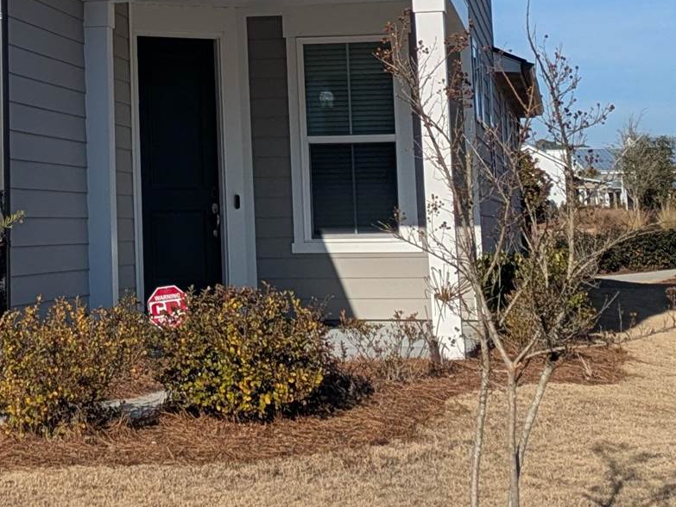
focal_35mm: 98
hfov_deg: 19.6
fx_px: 1915
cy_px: -121
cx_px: 60
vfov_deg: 14.6
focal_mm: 5.43
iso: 41
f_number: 1.89
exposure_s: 1/4739
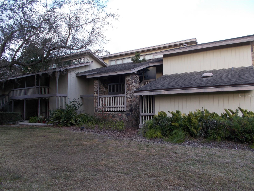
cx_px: 127
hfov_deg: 67.3
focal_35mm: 26
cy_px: 96
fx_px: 191
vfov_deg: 53.1
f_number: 3.2
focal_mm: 4.6
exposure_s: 1/125
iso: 80
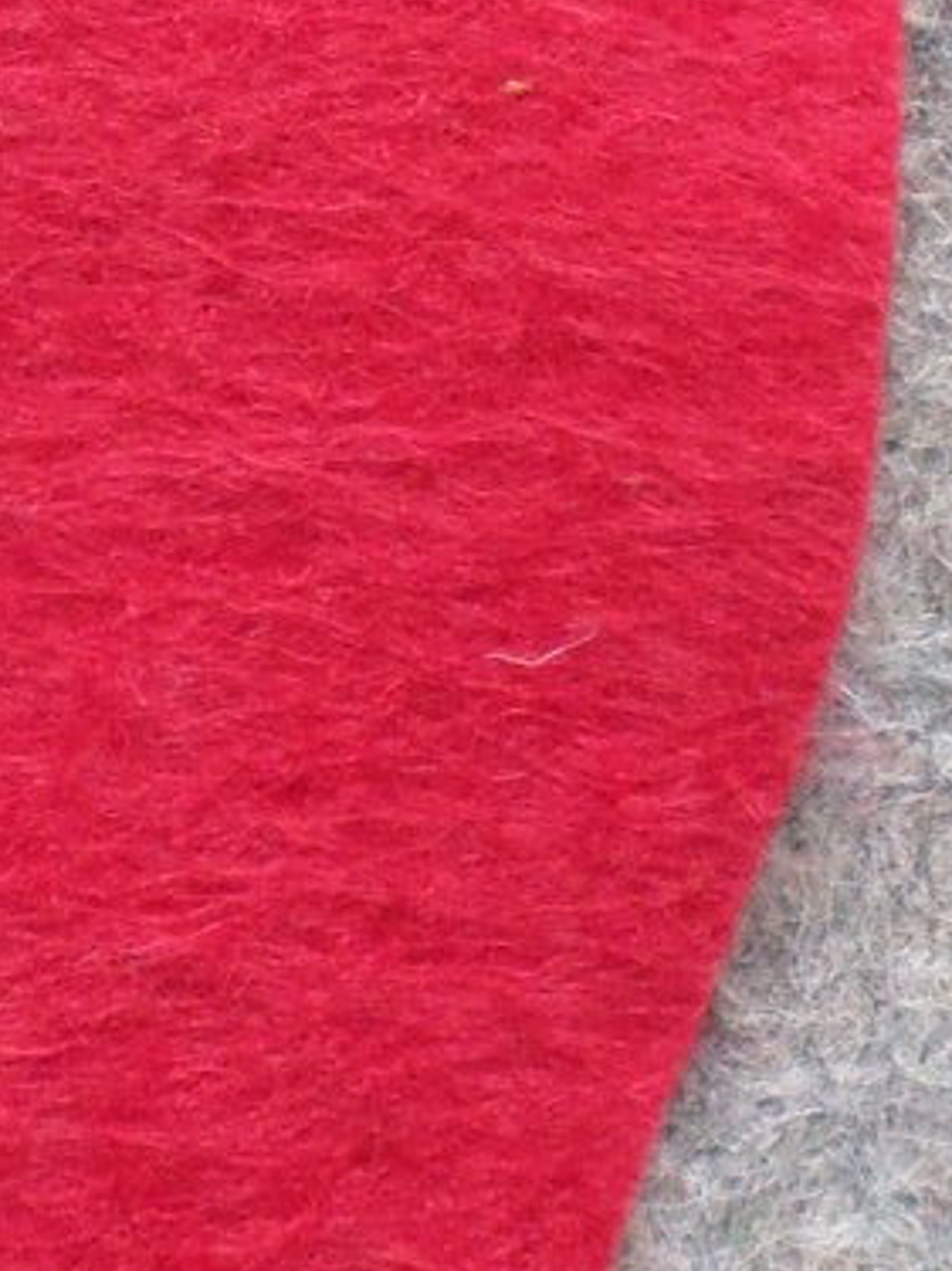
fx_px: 4696
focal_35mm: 128
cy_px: -285
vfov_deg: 14.9
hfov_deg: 11.6
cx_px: 308
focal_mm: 4.5
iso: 120
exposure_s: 1/30
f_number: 2.5
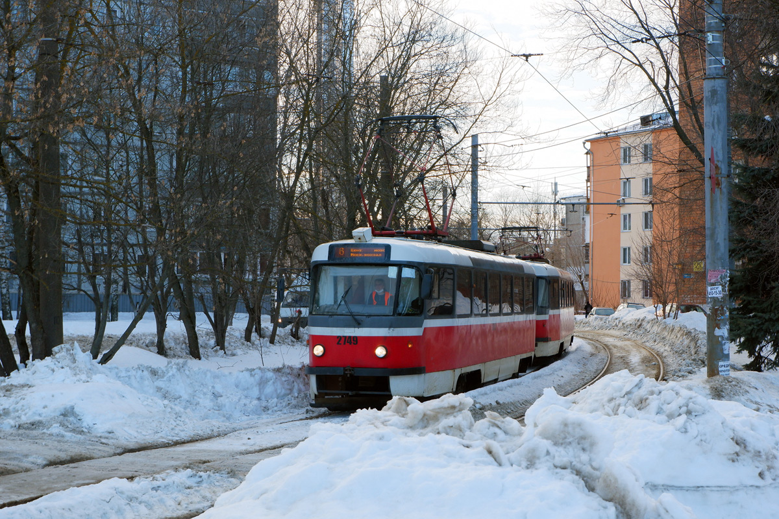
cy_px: 260
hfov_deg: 33.9
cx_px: 390
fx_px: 1277
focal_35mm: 59
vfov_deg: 23.0
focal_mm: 39.6
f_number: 5.6
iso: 500
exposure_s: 1/400
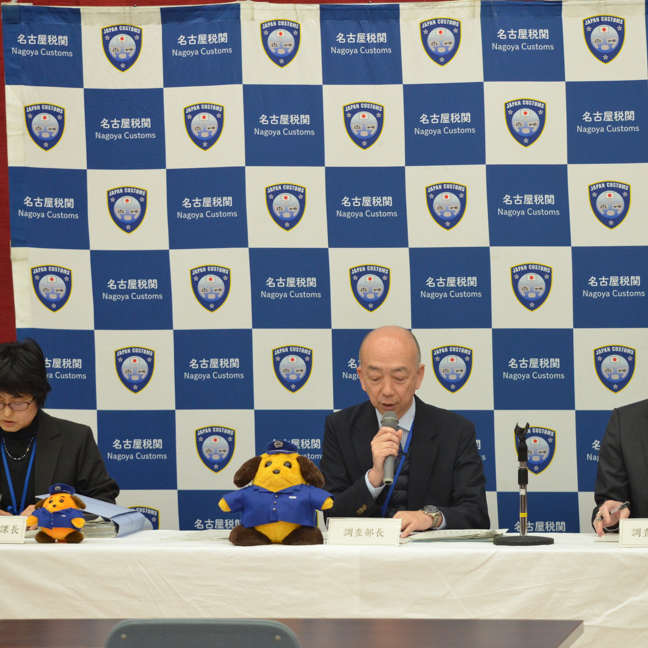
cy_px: 324
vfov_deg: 10.7
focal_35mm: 164
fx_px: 3466
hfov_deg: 10.7
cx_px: 378
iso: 1800
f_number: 4.8
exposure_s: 1/125
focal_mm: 85
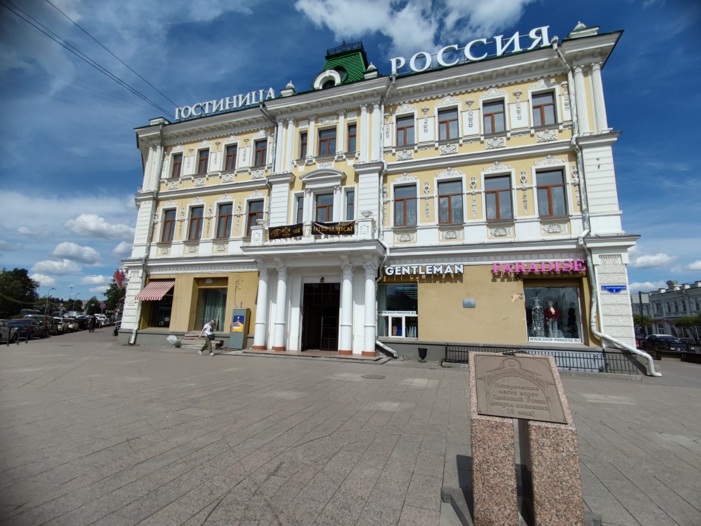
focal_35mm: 15
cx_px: 350
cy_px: 263
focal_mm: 1.65
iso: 50
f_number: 2.2
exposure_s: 1/3333
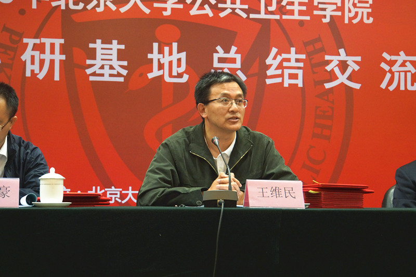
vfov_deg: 16.3
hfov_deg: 24.2
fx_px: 970
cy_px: 138
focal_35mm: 84
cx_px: 208
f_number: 5.6
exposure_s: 1/40
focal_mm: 56
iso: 1600
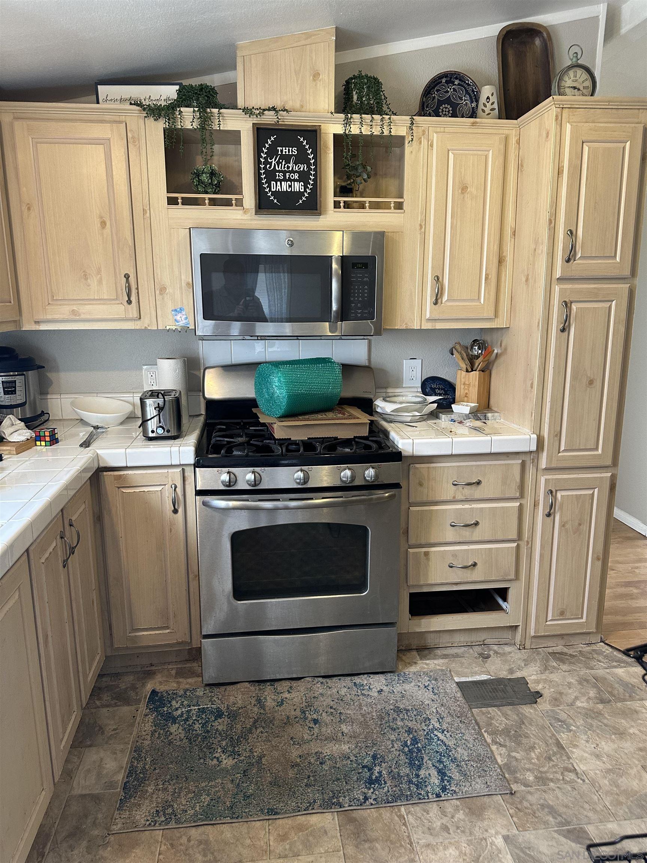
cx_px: 324
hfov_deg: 56.8
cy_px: 432
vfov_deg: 71.6
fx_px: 598
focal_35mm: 24
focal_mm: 6.86
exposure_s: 1/60
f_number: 1.78
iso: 250
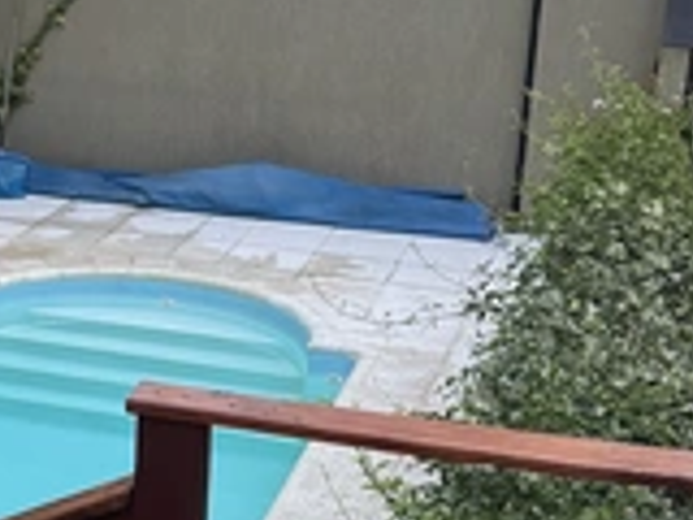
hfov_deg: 27.6
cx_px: -4
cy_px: 260
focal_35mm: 66
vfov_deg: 22.3
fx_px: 1321
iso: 800
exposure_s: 1/60
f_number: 1.78
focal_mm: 6.76
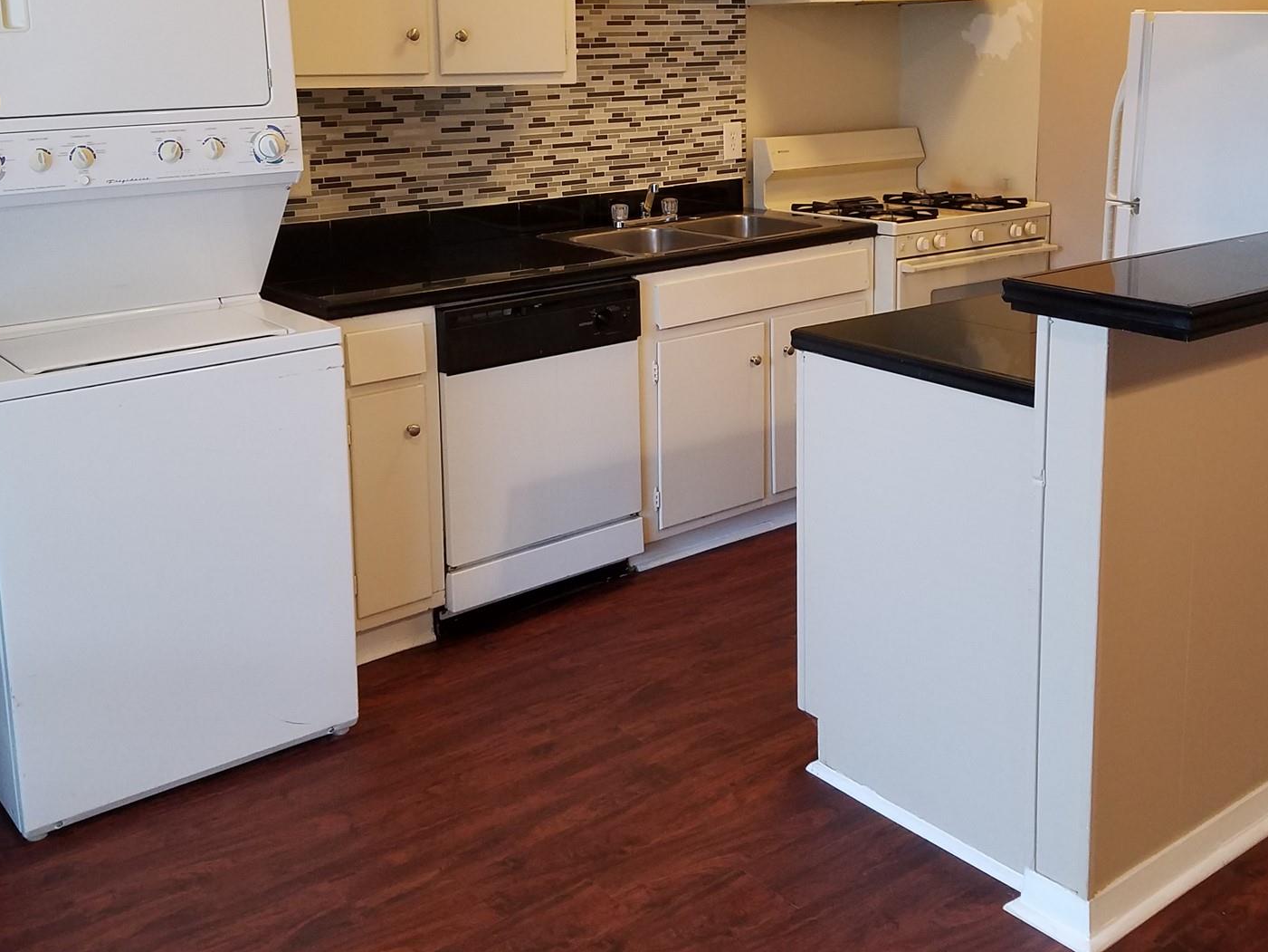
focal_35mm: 38
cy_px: 257
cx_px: 681
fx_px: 1392
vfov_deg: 37.0
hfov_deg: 48.9
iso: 160
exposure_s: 1/24
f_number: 1.7
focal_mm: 4.2
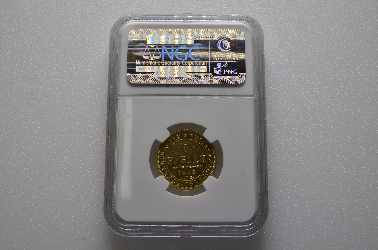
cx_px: 189
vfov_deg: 28.0
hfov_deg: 41.2
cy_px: 125
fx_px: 503
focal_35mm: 48
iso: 400
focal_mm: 32
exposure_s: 1/250
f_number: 14
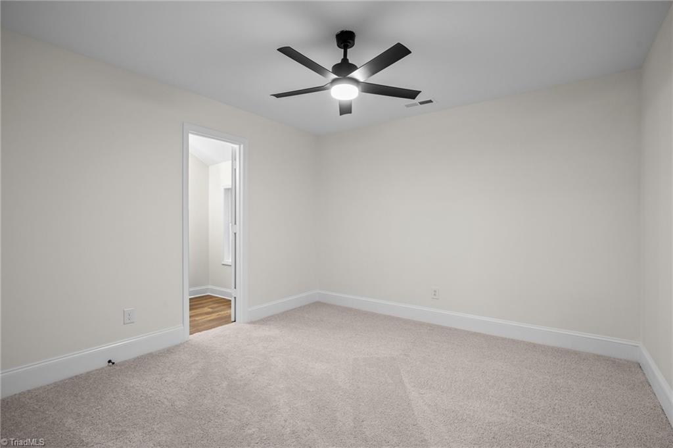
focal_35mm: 16
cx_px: 336
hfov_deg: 96.8
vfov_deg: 73.7
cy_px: 224
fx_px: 299
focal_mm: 16
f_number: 7.1
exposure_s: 1/4
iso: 400
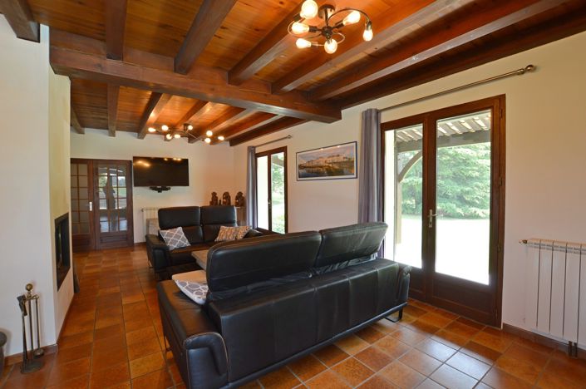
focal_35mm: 15
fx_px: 244
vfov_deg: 77.2
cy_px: 194
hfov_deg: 100.5
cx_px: 293
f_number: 4.5
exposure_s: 1/80
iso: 400
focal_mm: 10
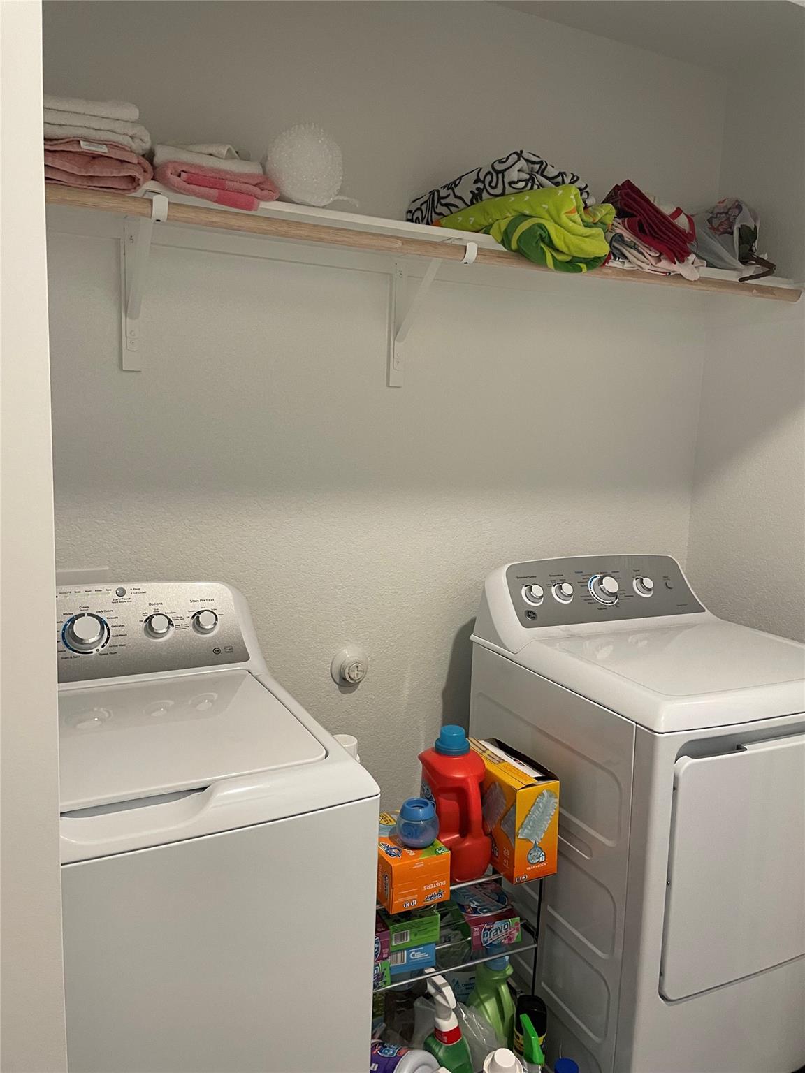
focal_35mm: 26
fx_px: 806
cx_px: 402
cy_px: 536
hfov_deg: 53.1
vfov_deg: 67.3
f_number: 1.6
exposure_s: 1/60
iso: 160
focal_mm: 4.2
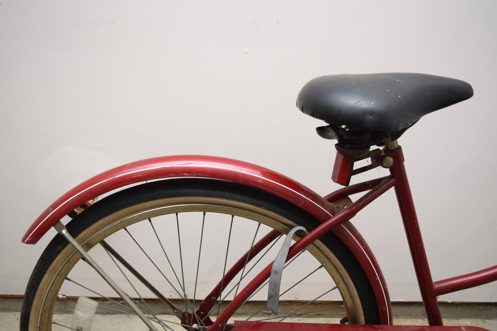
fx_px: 538
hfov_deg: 49.6
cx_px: 248
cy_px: 166
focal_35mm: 39
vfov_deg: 34.2
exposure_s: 1/60
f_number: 4
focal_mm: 26
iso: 100
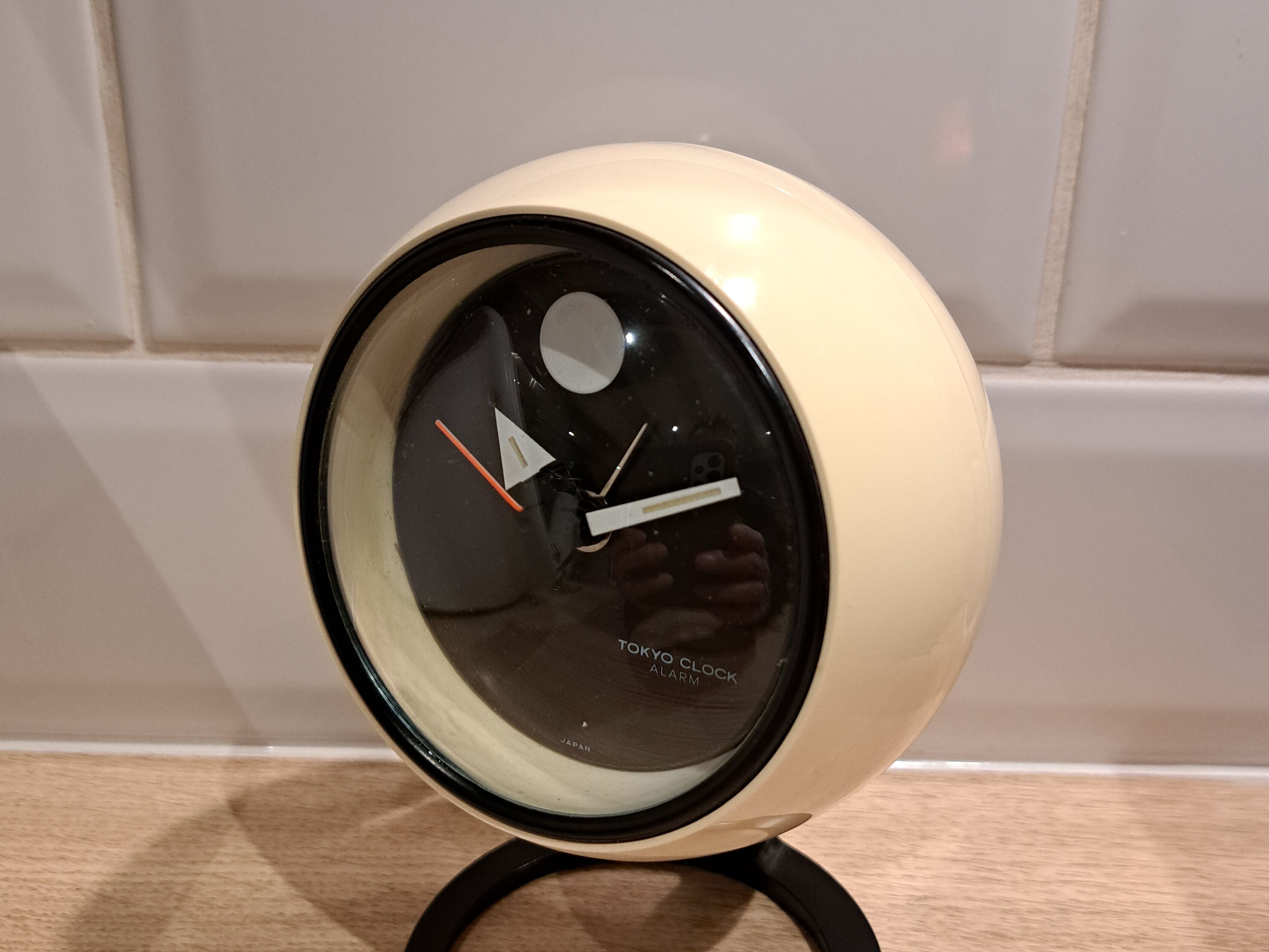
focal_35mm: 33
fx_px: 1210
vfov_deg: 42.9
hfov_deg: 55.4
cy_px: 476
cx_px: 641
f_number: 1.8
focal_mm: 5.23
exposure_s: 1/50
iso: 200
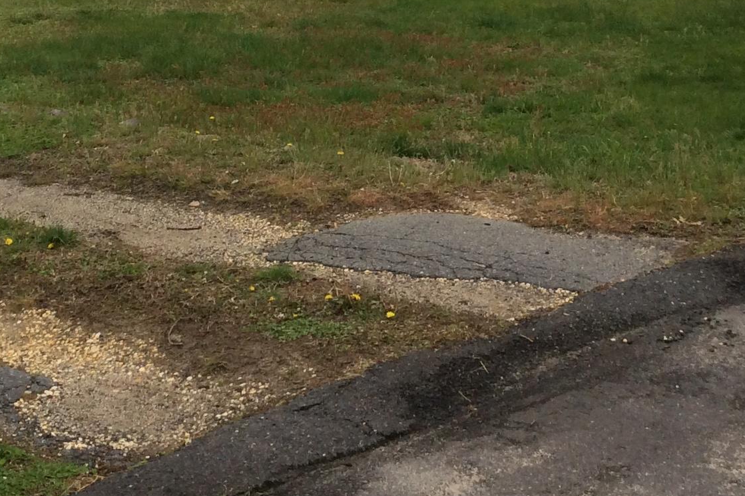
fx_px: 1593
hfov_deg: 26.3
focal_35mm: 77
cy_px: -106
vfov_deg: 16.9
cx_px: 366
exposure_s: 1/1271
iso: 32
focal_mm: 3.3
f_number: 2.4
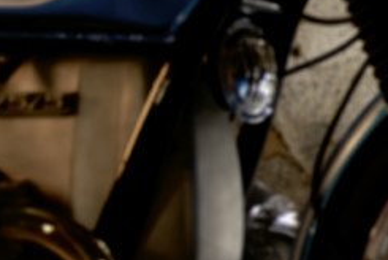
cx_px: 1227
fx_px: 2493
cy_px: -43
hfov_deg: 7.6
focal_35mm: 231
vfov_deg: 5.9
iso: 400
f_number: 2.8
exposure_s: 1/25
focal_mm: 35
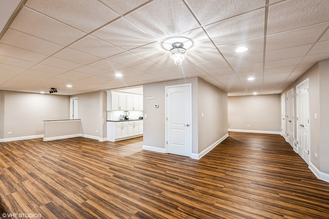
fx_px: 137
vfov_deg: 77.3
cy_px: 110
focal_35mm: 15
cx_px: 164
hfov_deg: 100.4
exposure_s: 1/2
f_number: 7.1
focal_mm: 10
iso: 250
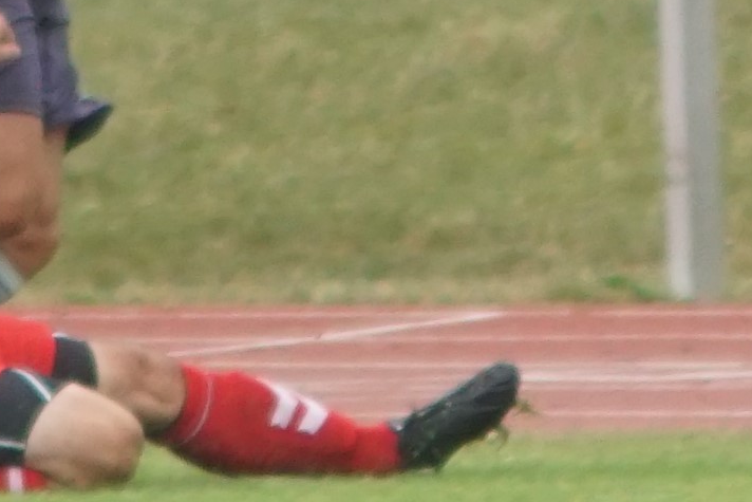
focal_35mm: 2049
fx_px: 42807
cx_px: 1122
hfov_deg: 1.0
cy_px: -182
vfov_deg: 0.7
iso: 500
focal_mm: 300
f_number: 5.6
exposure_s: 1/500
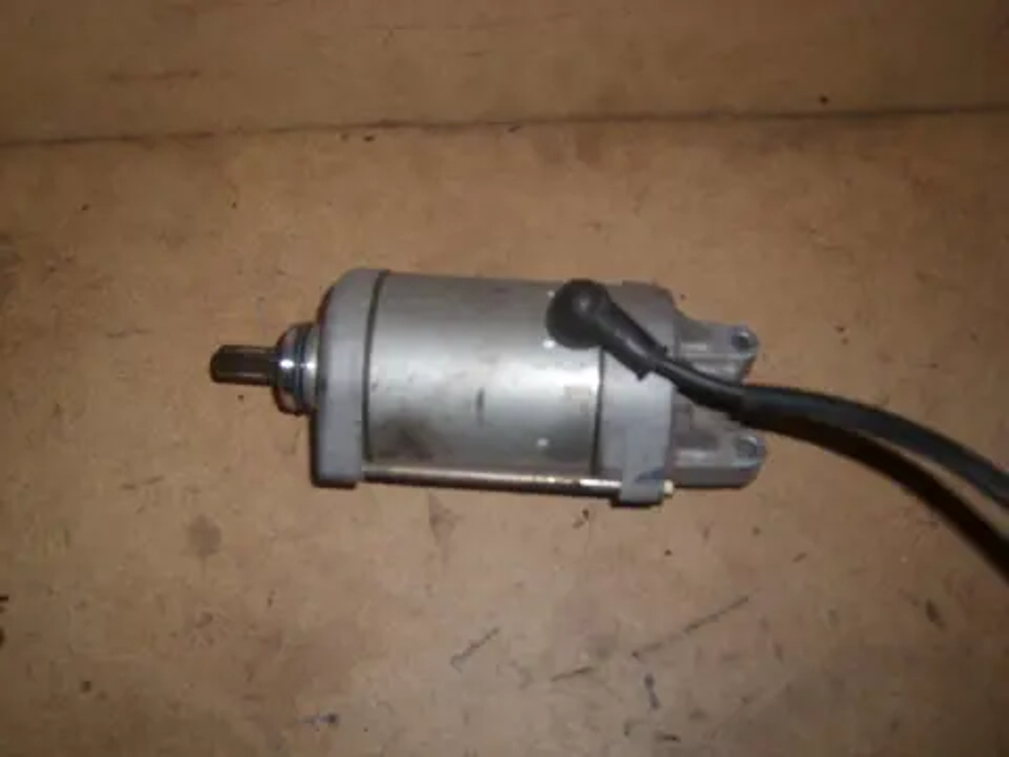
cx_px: 504
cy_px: 378
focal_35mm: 35
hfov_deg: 52.6
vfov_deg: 40.7
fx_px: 1020
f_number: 7.1
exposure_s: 1/30
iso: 50
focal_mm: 5.8
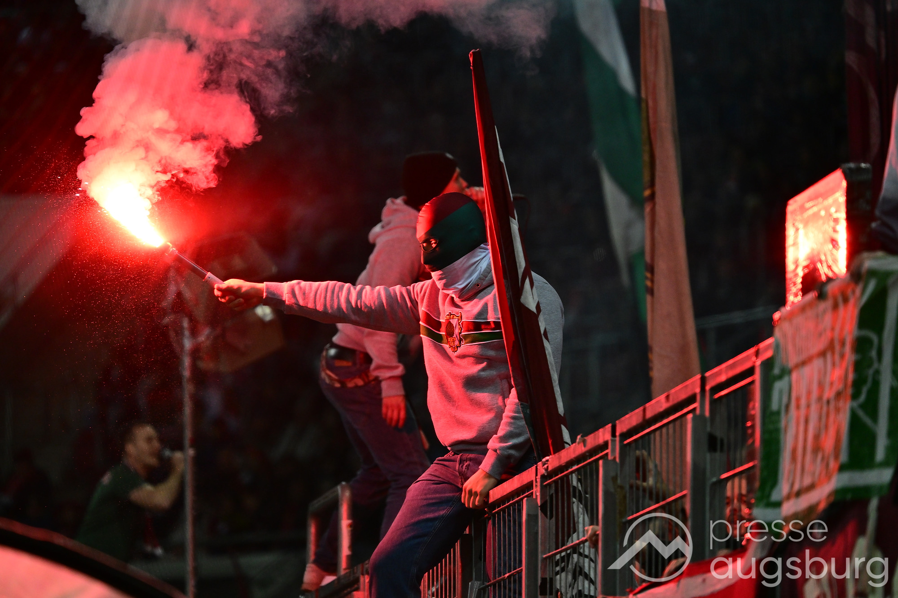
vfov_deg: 4.7
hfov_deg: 7.1
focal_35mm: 290
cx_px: 449
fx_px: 7231
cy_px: 299
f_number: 5.3
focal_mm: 290
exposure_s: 1/800
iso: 2000
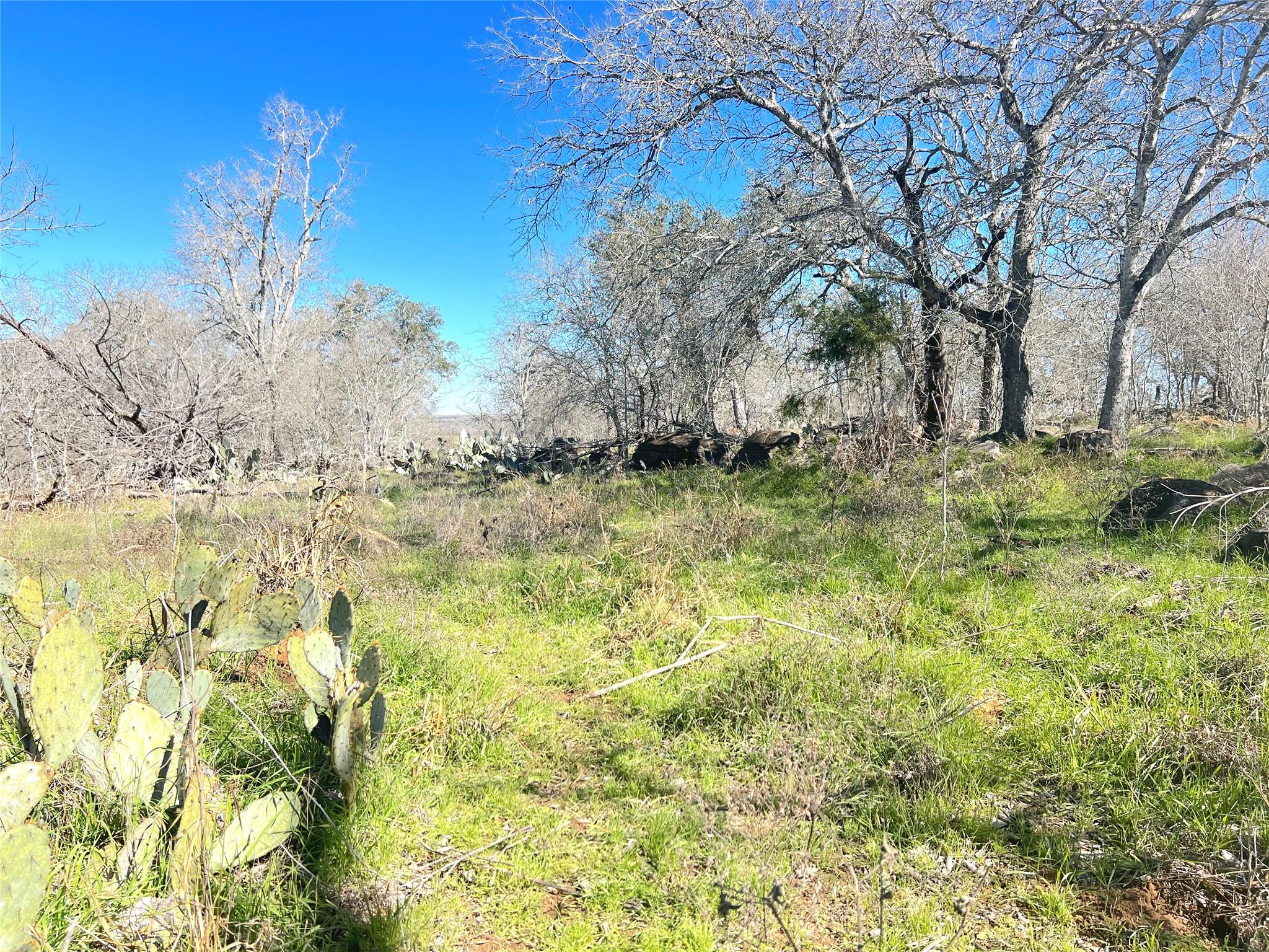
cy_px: 476
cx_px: 634
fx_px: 953
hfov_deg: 67.3
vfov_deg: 53.1
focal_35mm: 26
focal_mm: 5.7
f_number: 1.5
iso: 50
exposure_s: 1/2915
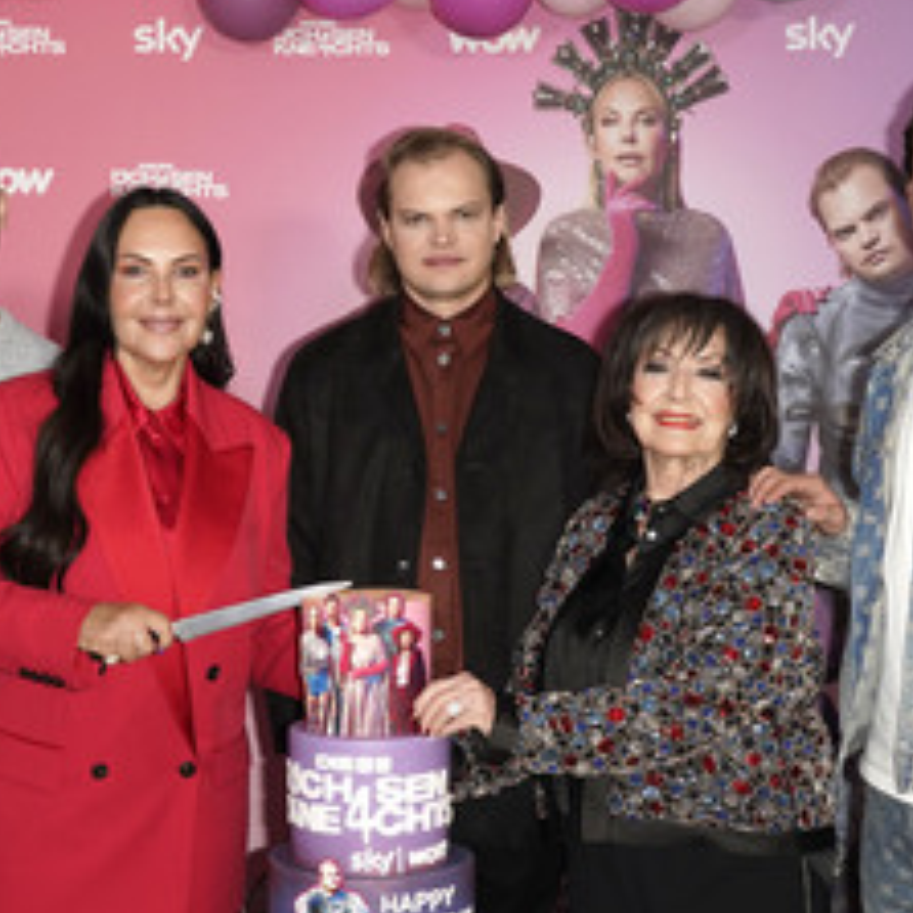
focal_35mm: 60
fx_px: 1790
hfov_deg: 28.5
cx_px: 334
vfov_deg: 28.5
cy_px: 549
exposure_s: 1/160
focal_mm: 35
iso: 640
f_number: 6.3
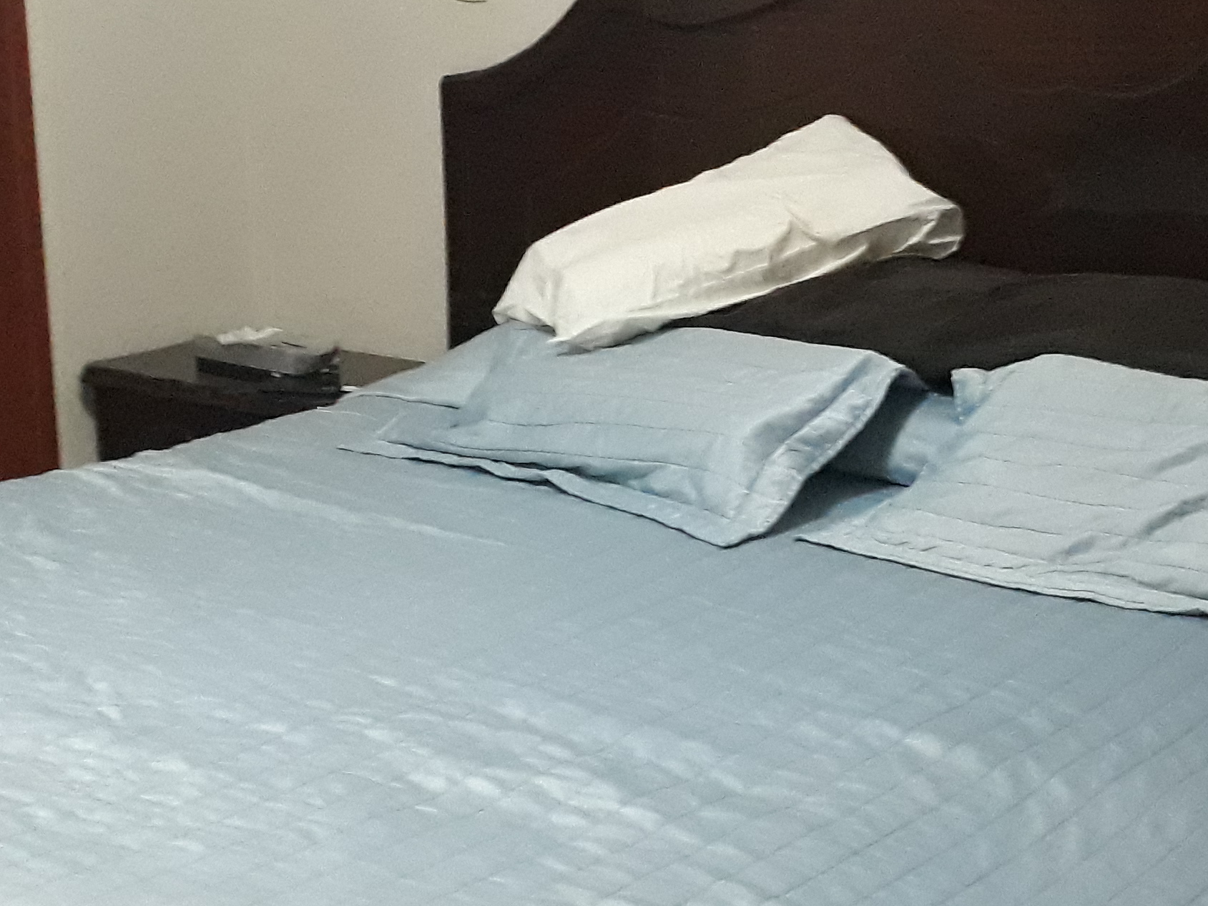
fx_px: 2303
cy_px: 412
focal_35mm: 66
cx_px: 629
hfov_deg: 29.4
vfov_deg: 22.3
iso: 800
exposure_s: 1/15
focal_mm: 3.6
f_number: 1.9
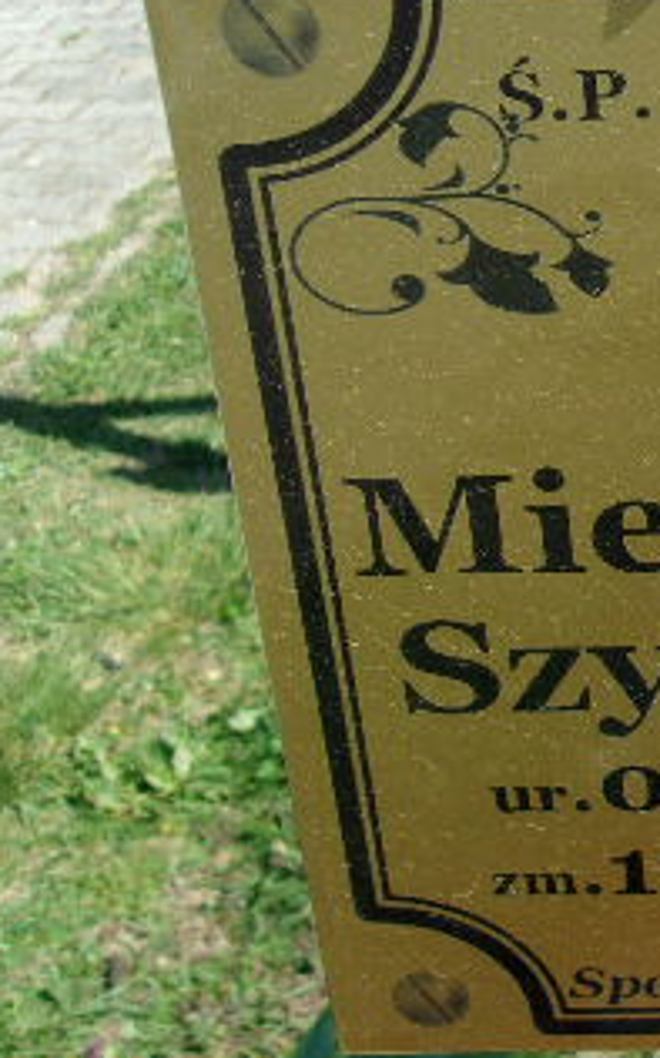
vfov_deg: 35.0
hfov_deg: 20.1
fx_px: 1672
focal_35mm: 58
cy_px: 439
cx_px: 898
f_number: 10.4
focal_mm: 4.9
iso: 80
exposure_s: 1/58
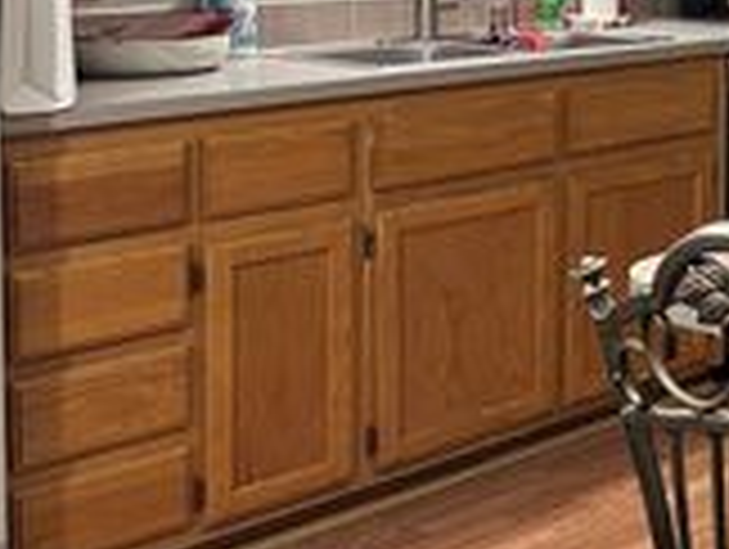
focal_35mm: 74
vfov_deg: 19.3
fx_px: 1561
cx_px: 994
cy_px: -25
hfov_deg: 22.9
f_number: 1.78
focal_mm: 6.86
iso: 400
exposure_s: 1/60
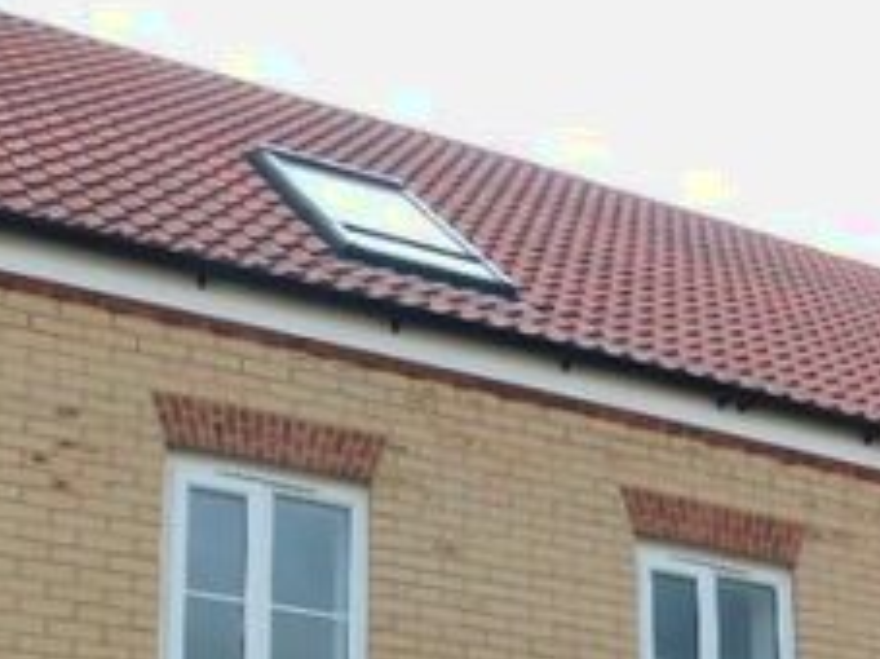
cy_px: 905
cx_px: 516
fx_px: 1804
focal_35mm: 71
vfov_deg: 18.9
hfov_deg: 27.4
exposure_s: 1/640
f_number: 3
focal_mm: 4
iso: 125
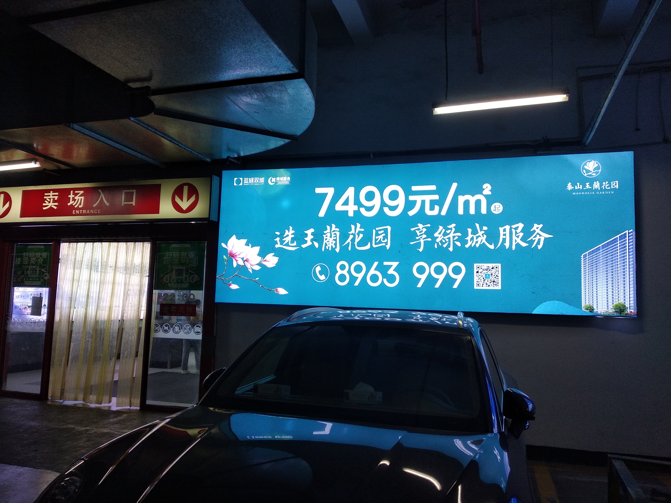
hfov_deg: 67.3
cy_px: 252
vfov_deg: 53.1
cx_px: 336
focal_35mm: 26
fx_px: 504
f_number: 2.2
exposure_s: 1/50
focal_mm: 3.81
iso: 160
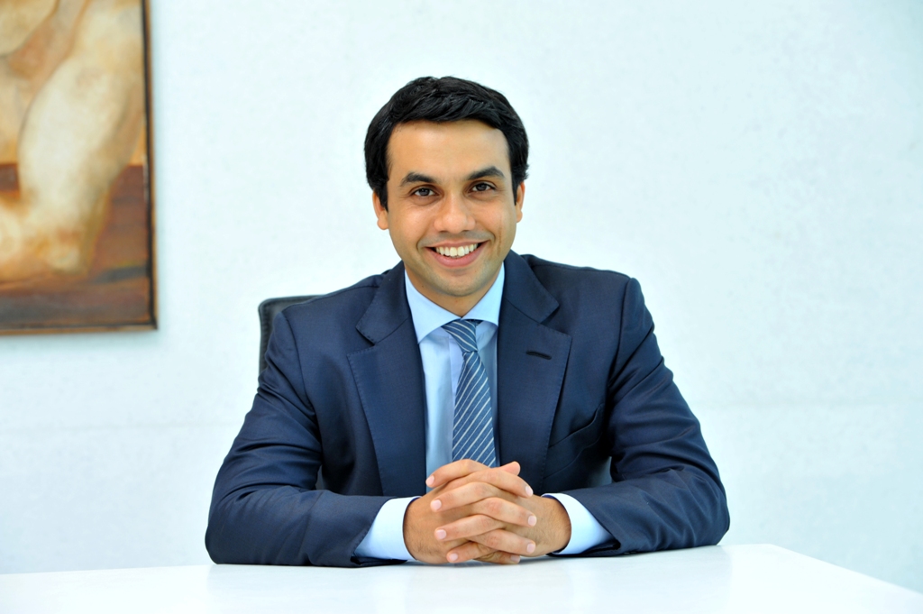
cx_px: 462
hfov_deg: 18.6
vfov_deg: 12.4
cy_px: 307
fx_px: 2818
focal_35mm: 110
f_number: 5.6
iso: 400
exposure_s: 1/125
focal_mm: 110
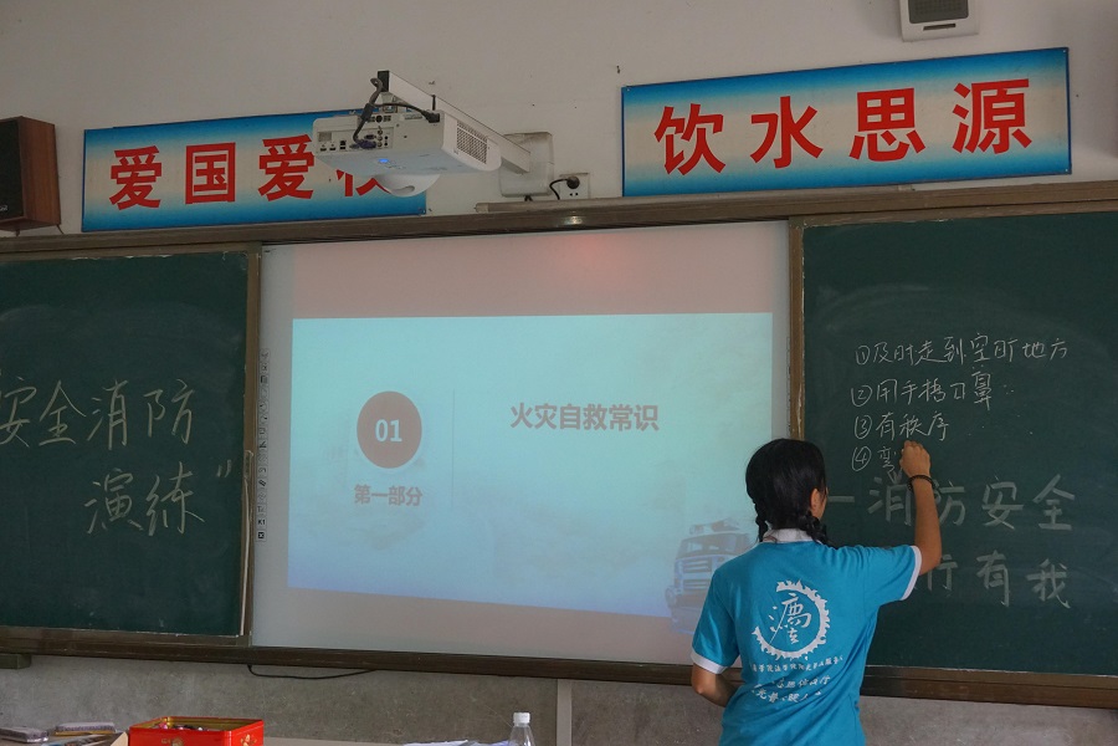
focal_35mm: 51
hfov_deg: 38.9
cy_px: 373
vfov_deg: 26.5
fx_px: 1584
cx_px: 559
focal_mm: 34
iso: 1600
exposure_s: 1/160
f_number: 5
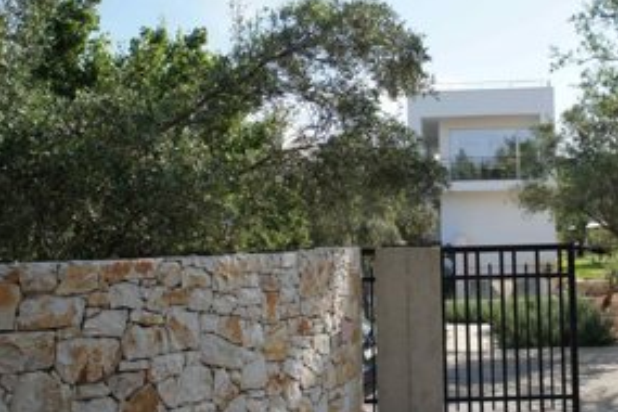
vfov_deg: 31.8
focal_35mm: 42
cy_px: 167
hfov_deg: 45.4
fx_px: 721
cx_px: 432
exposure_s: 1/320
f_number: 8
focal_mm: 20
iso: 200
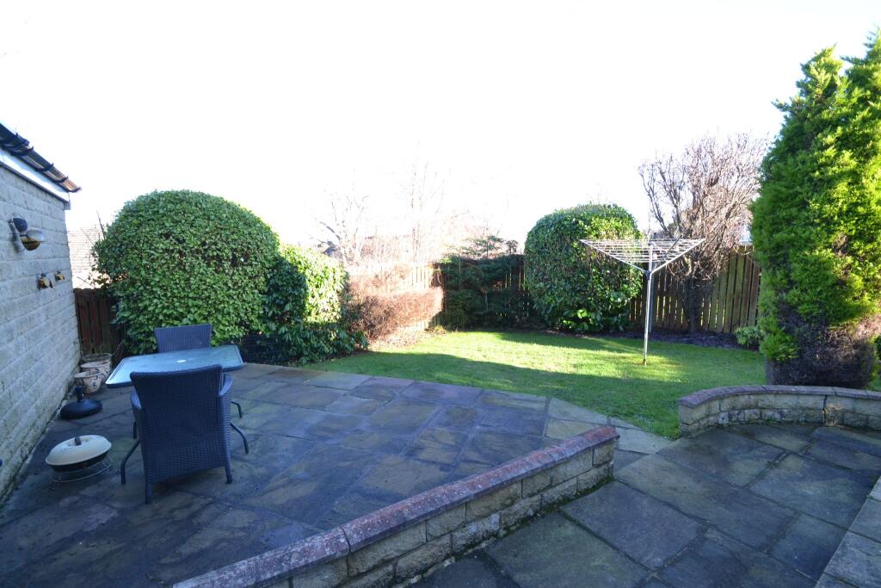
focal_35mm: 15
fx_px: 367
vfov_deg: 77.3
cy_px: 294
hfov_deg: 100.4
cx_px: 440
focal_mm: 10
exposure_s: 1/125
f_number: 5.6
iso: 400
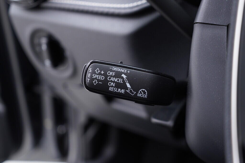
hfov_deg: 53.1
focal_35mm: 36
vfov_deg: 36.9
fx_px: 245
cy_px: 82
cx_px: 122
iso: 250
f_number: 2.8
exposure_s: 1/40
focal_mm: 24
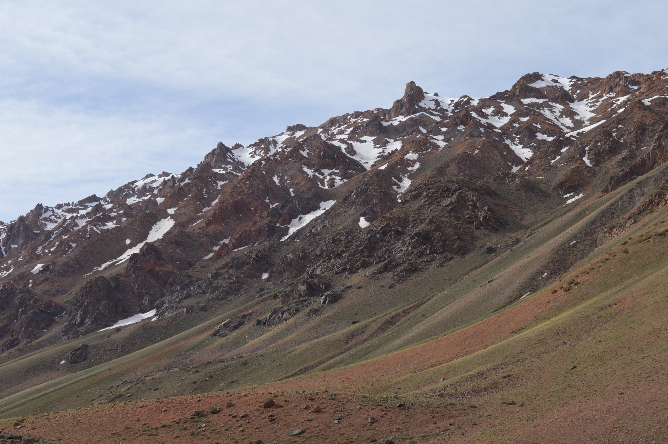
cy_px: 222
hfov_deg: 30.5
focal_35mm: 66
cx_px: 334
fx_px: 1224
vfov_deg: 20.6
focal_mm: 44
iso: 100
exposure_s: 1/250
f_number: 8
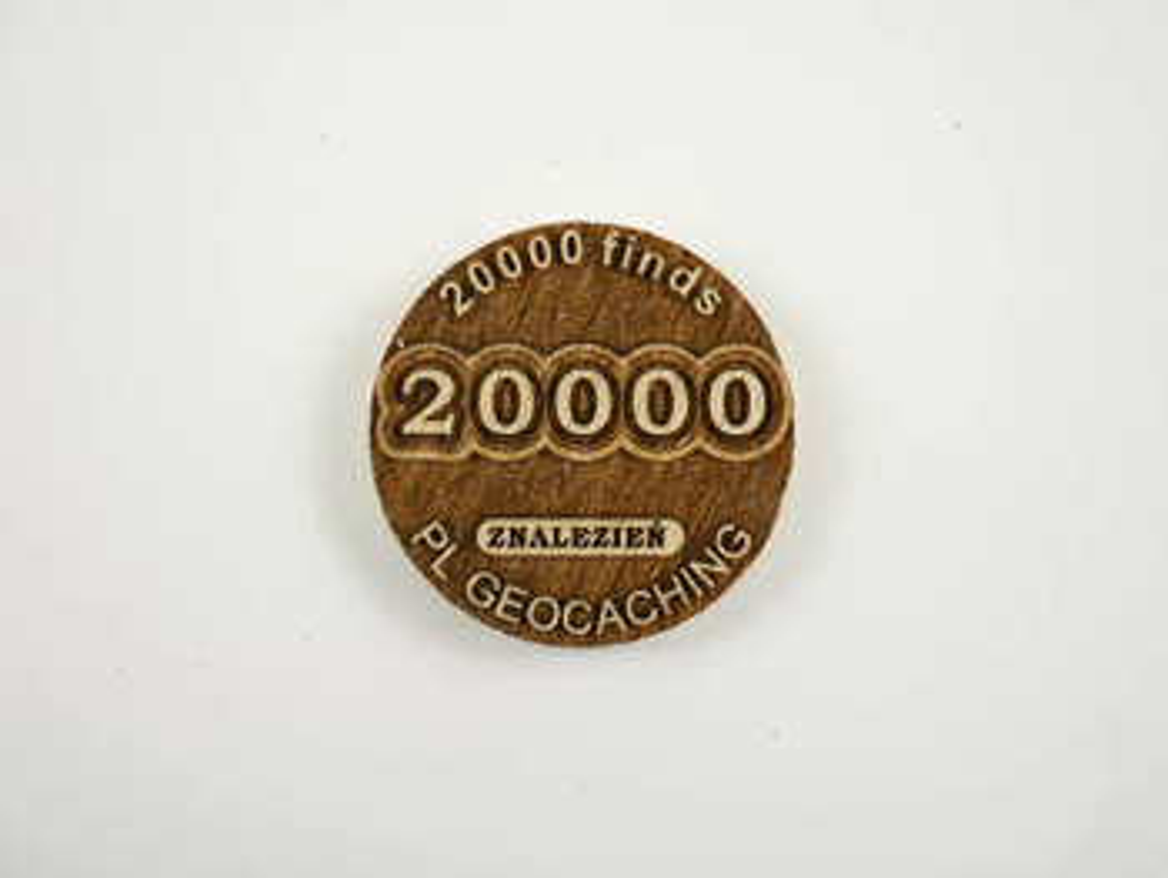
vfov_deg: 24.4
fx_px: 2026
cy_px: 439
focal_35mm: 60
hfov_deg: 32.2
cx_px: 584
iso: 200
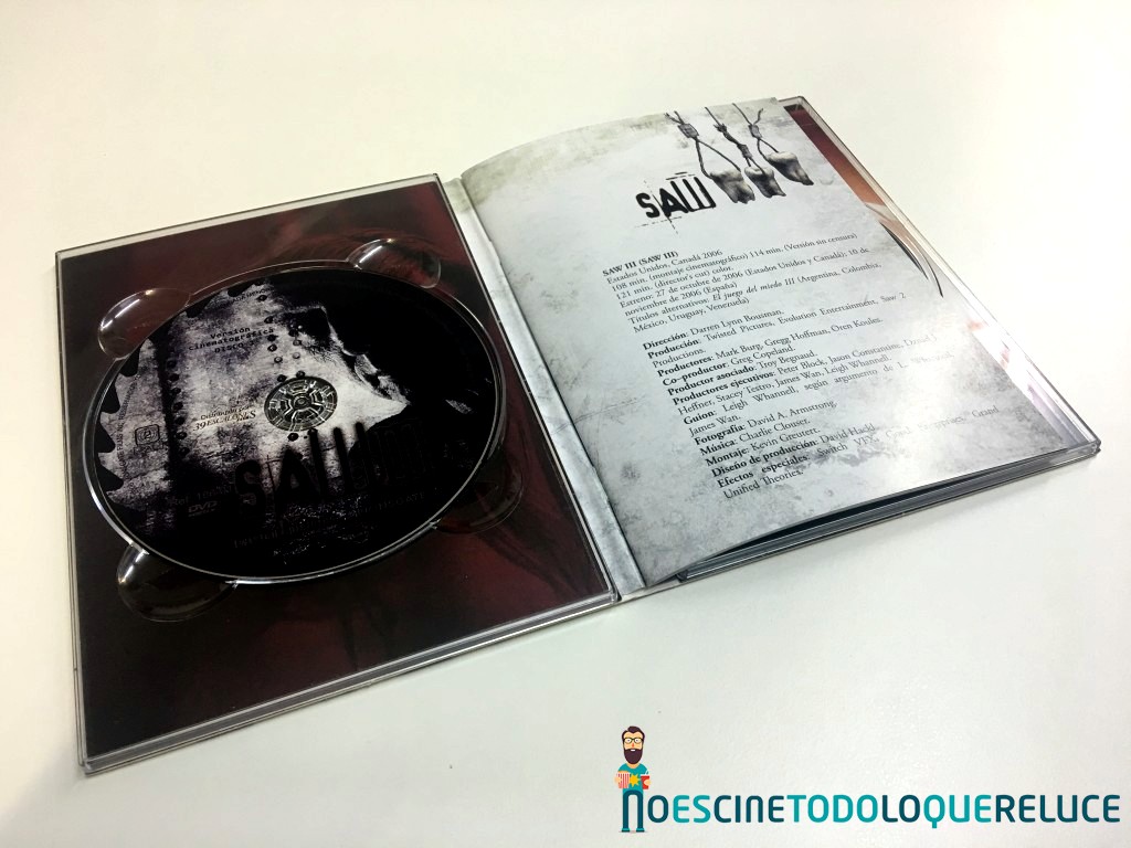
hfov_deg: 61.7
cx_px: 566
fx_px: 948
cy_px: 424
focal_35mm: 29
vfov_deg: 48.2
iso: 40
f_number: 2.2
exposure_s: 1/17
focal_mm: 4.15
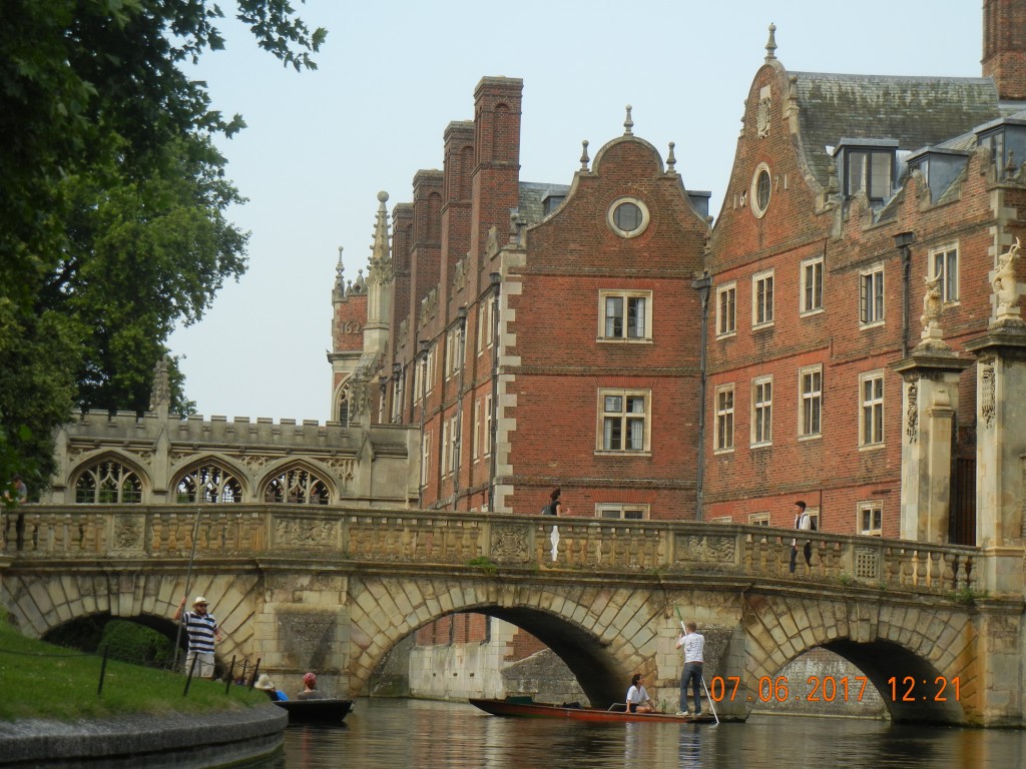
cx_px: 513
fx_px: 3023
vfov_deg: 14.5
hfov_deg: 19.3
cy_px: 384
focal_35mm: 102
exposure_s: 1/271
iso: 160
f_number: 4.5
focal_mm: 18.3
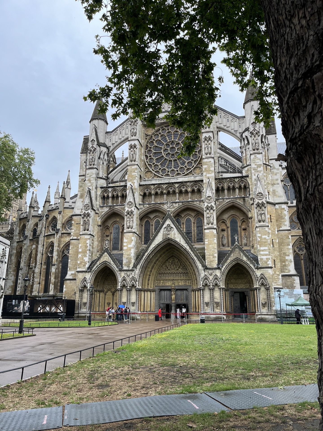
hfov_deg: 53.1
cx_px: 162
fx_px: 323
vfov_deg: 67.3
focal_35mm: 26
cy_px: 216
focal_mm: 5.1
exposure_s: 1/363
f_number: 1.6
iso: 50
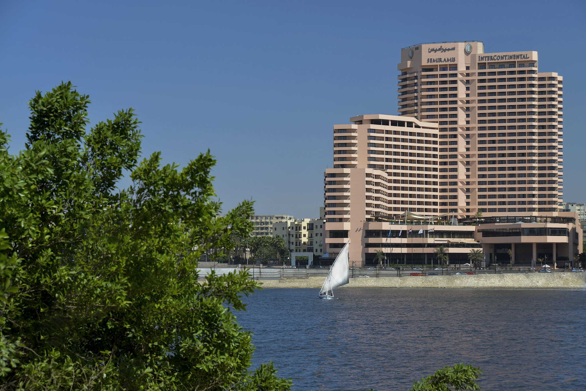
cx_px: 293
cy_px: 196
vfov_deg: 22.6
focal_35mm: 60
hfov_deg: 33.4
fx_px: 977
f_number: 7.1
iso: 100
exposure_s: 1/125
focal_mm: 60
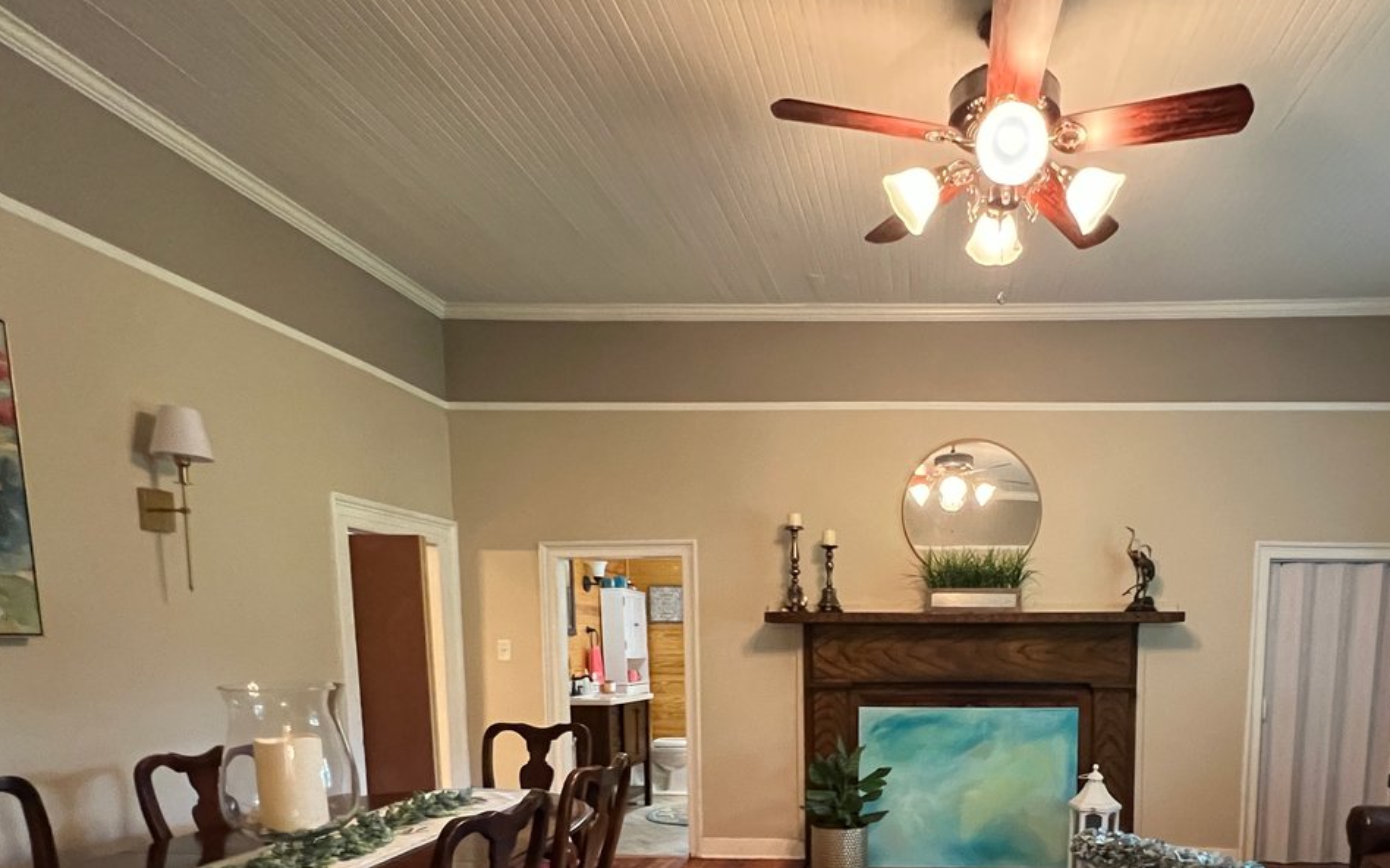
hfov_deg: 77.9
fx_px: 833
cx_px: 888
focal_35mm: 22
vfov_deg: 50.1
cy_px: 750
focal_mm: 1.57
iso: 1000
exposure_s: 1/60
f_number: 1.8
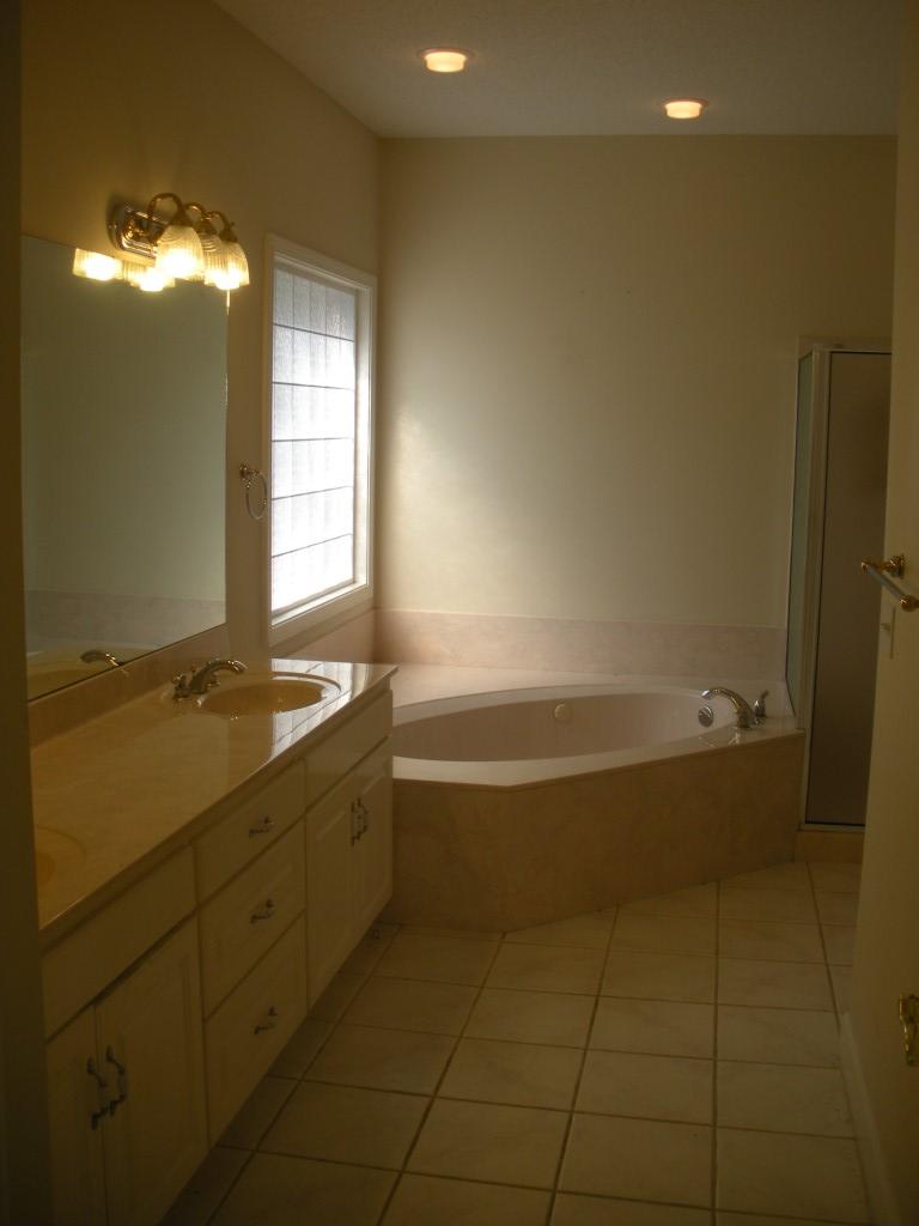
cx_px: 460
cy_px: 613
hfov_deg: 39.7
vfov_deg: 51.4
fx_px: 1274
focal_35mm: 36
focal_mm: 6.3
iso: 64
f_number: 3.5
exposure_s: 1/114
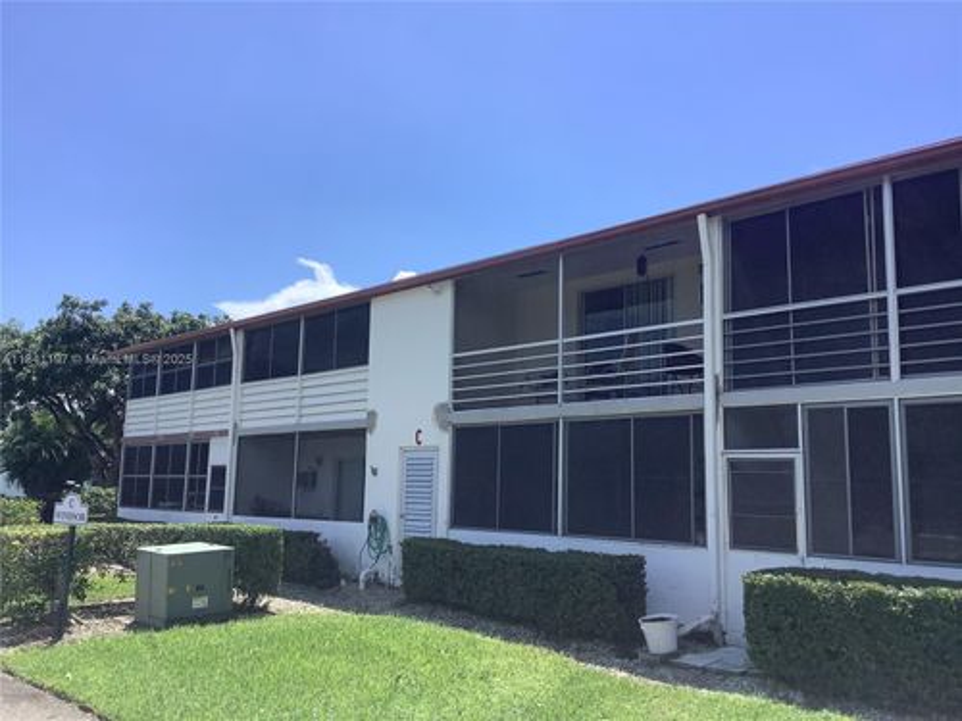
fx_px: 862
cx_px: 481
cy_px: 360
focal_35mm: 31
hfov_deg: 58.4
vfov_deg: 45.4
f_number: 2.4
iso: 25
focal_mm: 3.3
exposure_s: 1/1431
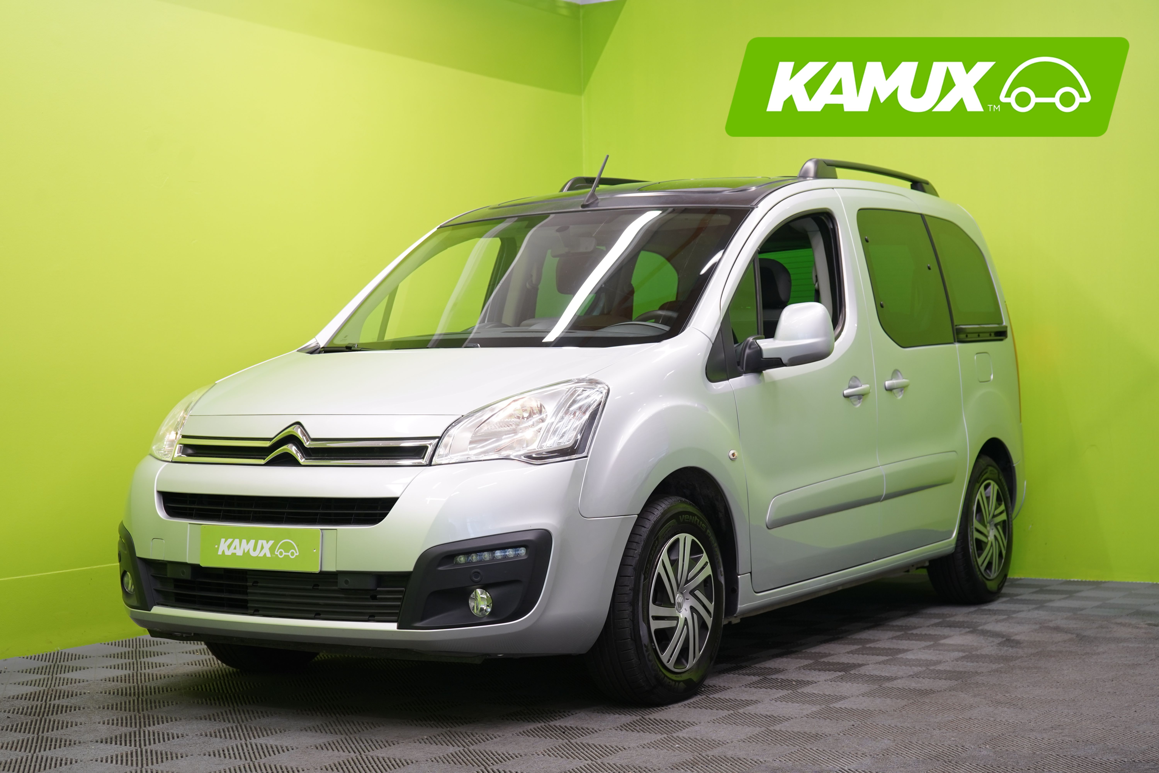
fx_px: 1835
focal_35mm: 57
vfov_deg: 23.8
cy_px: 386
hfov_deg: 35.1
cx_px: 580
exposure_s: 1/30
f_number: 5.6
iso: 500
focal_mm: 57
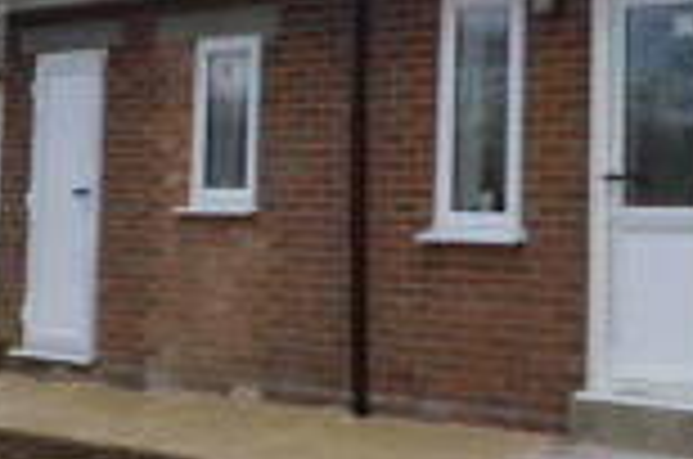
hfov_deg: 26.1
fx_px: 1229
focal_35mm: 64
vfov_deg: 20.7
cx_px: 936
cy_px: 40
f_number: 8
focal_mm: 10
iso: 100
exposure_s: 1/200
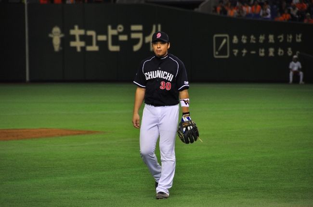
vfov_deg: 4.6
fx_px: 2604
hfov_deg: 6.9
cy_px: 104
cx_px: 156
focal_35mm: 300
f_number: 5.6
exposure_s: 1/100
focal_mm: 200
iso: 450
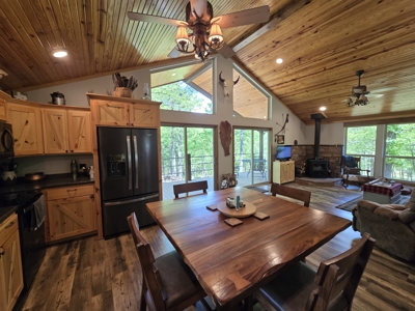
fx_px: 156
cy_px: 156
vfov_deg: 89.9
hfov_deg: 106.2
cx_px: 208
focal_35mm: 13
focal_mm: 2.2
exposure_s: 1/60
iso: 80
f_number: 2.2
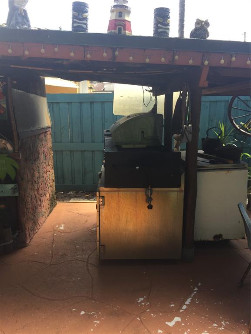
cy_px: 167
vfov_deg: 61.7
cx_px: 126
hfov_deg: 48.2
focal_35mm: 29
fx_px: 280
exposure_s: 1/207
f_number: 2.2
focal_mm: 4.15
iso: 32
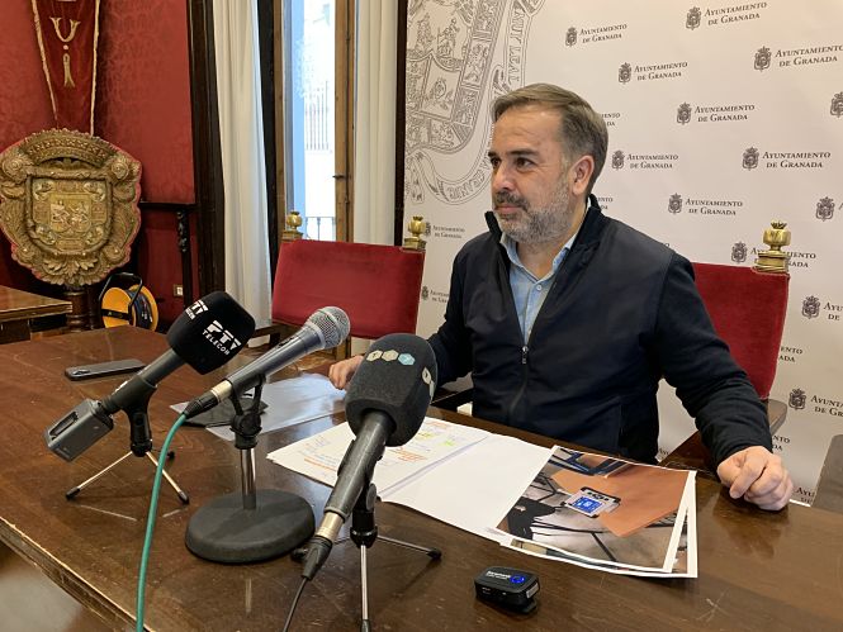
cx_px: 422
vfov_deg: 53.1
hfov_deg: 67.3
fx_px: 633
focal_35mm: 26
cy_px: 316
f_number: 1.8
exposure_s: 1/50
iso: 200
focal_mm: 4.25
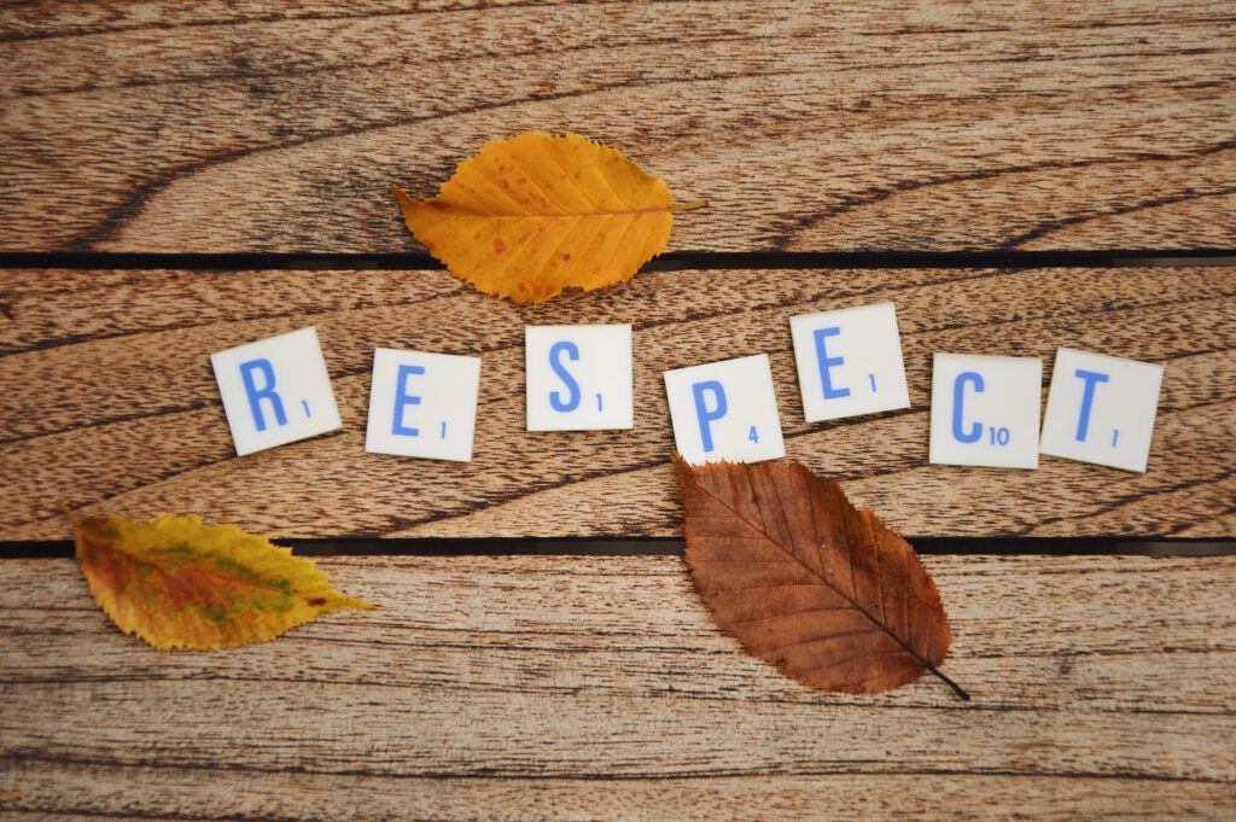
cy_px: 411
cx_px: 618
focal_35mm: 135
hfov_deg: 15.2
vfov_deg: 10.1
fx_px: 4631
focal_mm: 90
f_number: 5.6
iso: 100
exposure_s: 1/80
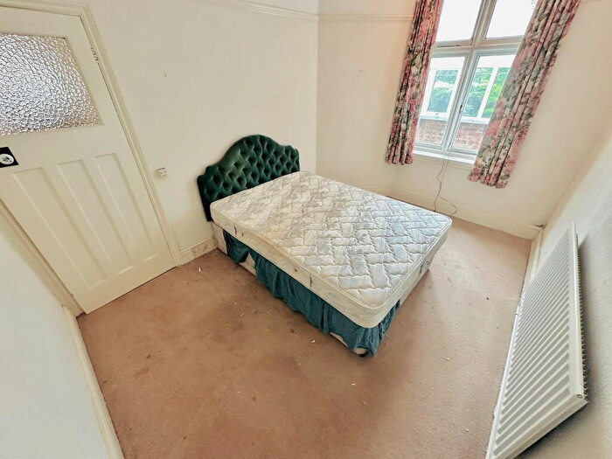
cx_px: 306
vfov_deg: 85.7
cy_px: 230
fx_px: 248
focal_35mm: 14
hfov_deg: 102.1
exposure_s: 1/50
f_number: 2.2
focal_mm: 2.22
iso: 200
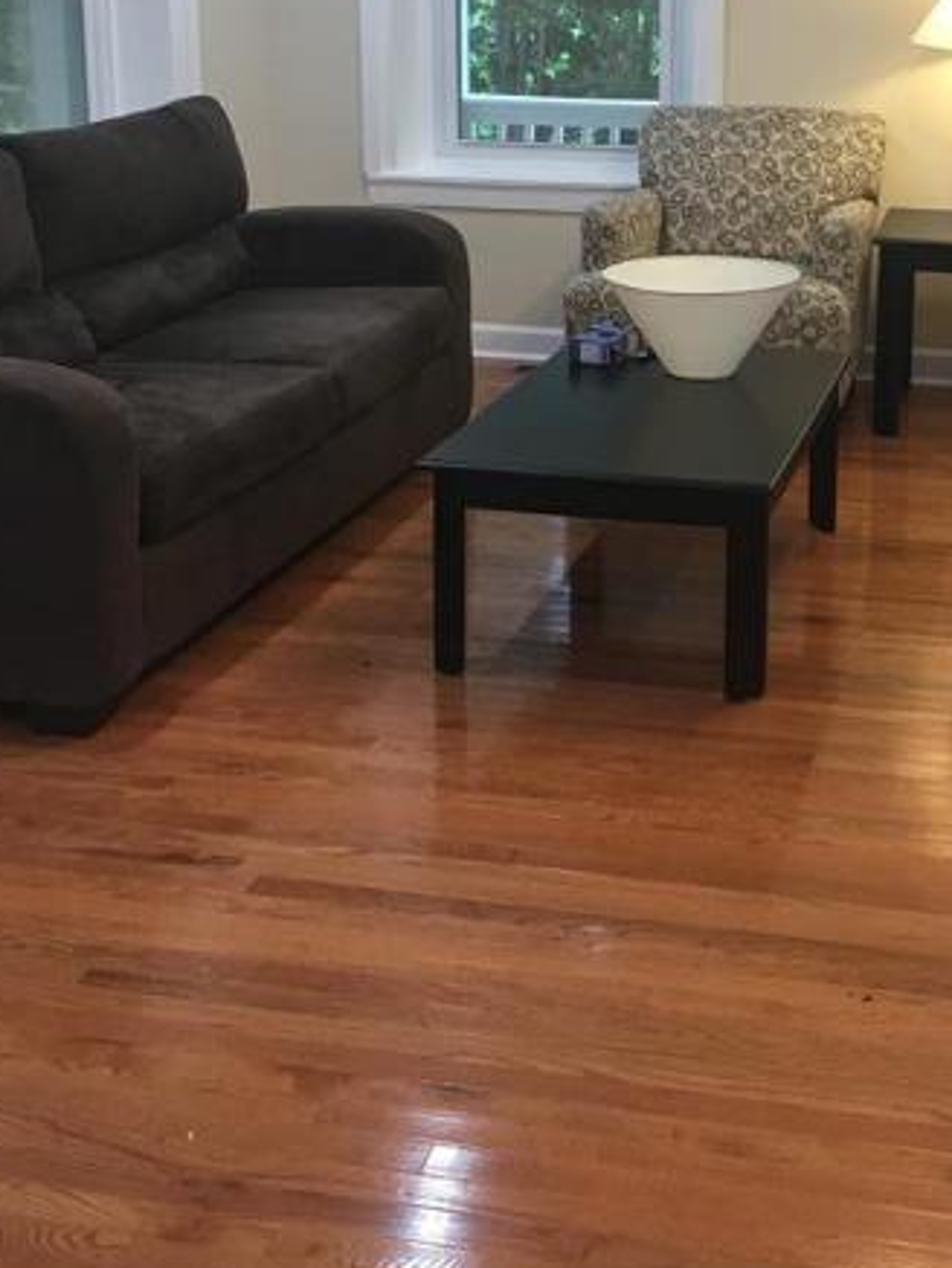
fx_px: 1869
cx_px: 699
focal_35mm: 51
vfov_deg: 36.4
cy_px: 287
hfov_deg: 28.2
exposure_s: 1/30
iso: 100
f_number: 2.2
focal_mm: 4.15
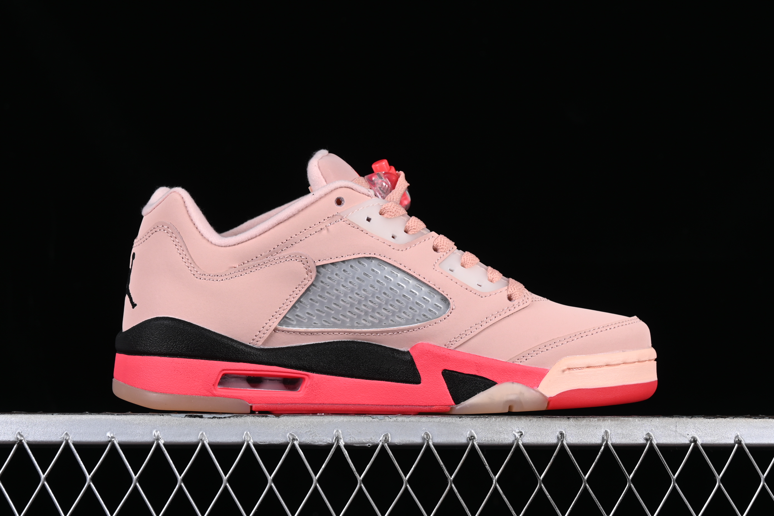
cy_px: 258
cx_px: 387
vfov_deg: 18.2
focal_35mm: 75
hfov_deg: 27.0
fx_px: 1612
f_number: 8
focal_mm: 50
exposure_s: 1/80
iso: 160
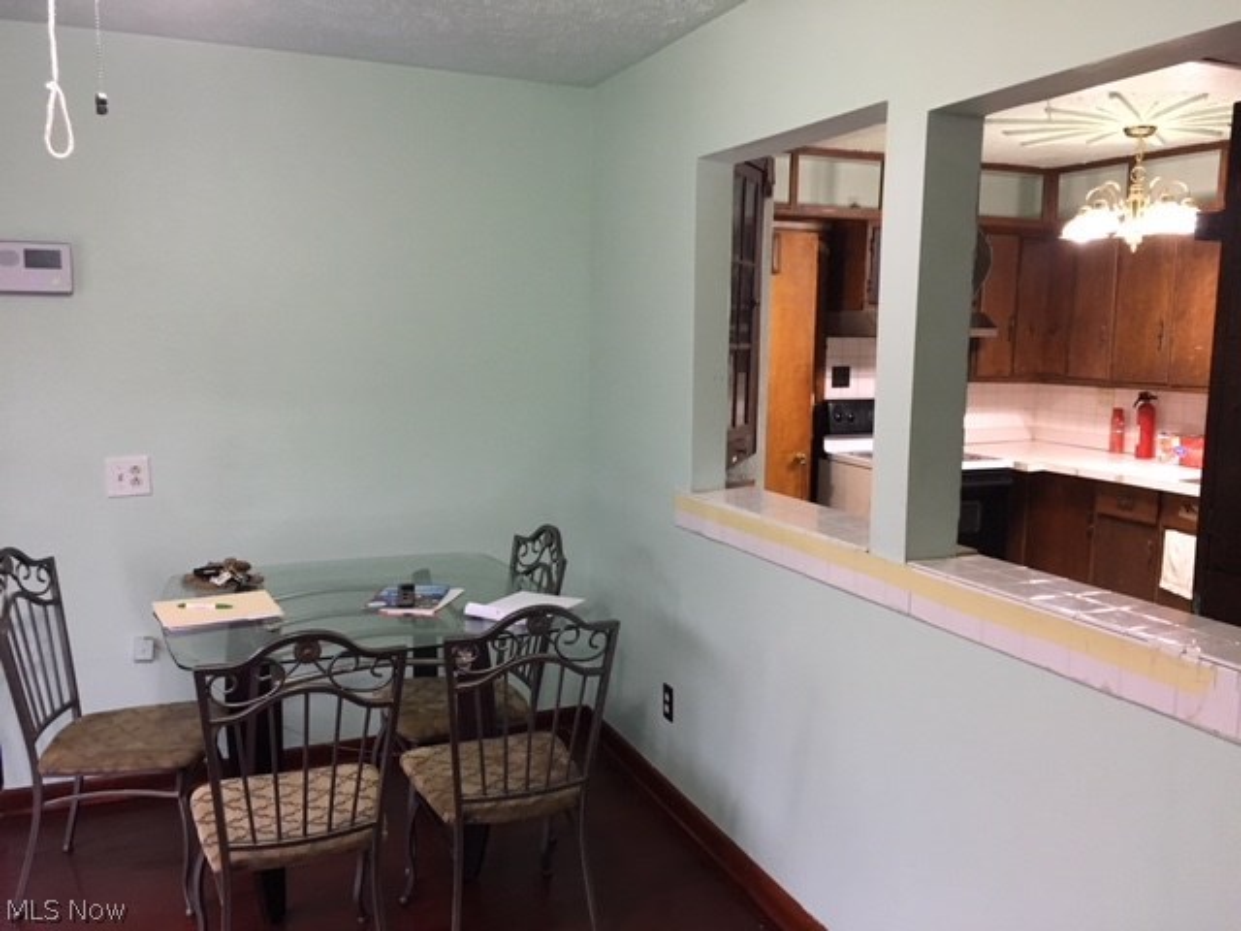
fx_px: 1040
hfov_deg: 61.7
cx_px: 620
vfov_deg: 48.2
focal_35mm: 29
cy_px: 466
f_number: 2.2
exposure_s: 1/30
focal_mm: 4.15
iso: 160
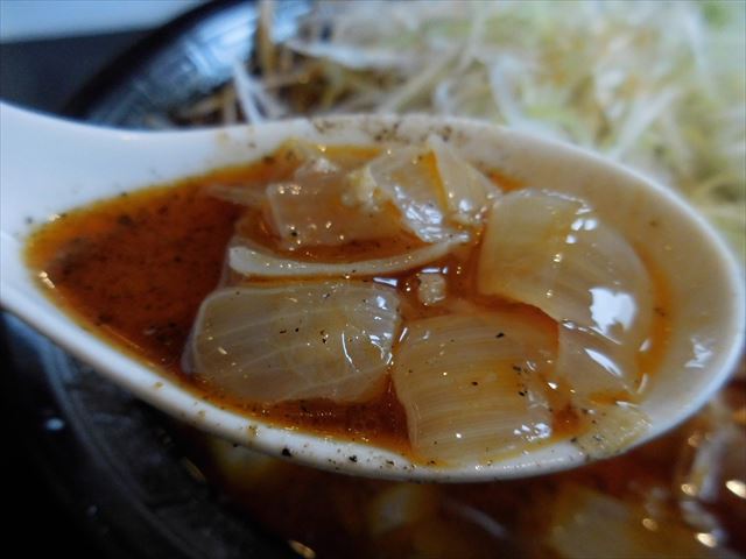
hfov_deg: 55.4
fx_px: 711
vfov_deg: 42.9
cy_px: 280
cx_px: 373
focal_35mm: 33
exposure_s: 1/250
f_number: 3.7
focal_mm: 5.9
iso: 800
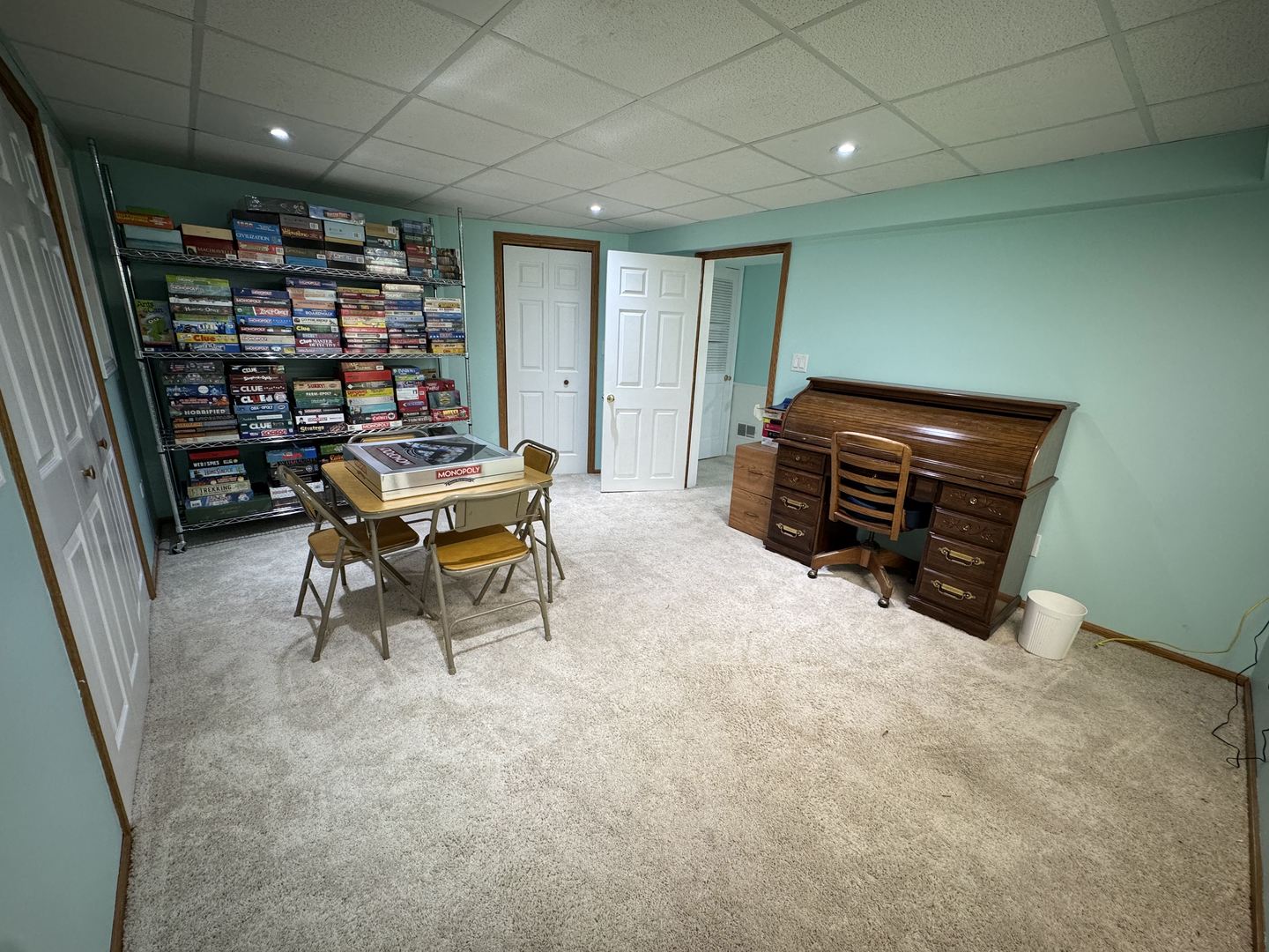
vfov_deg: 85.7
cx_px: 634
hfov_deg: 102.1
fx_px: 513
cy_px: 476
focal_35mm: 14
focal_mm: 2.22
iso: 250
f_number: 2.2
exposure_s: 1/120
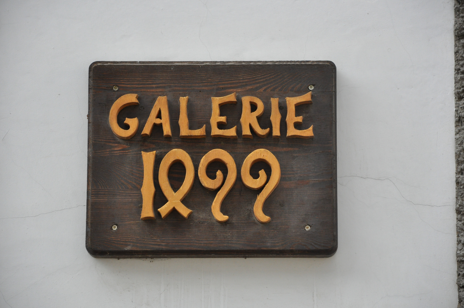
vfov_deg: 8.7
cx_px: 232
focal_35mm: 158
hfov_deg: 13.1
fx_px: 2028
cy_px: 154
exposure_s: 1/800
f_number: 5.6
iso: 1000
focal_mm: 105
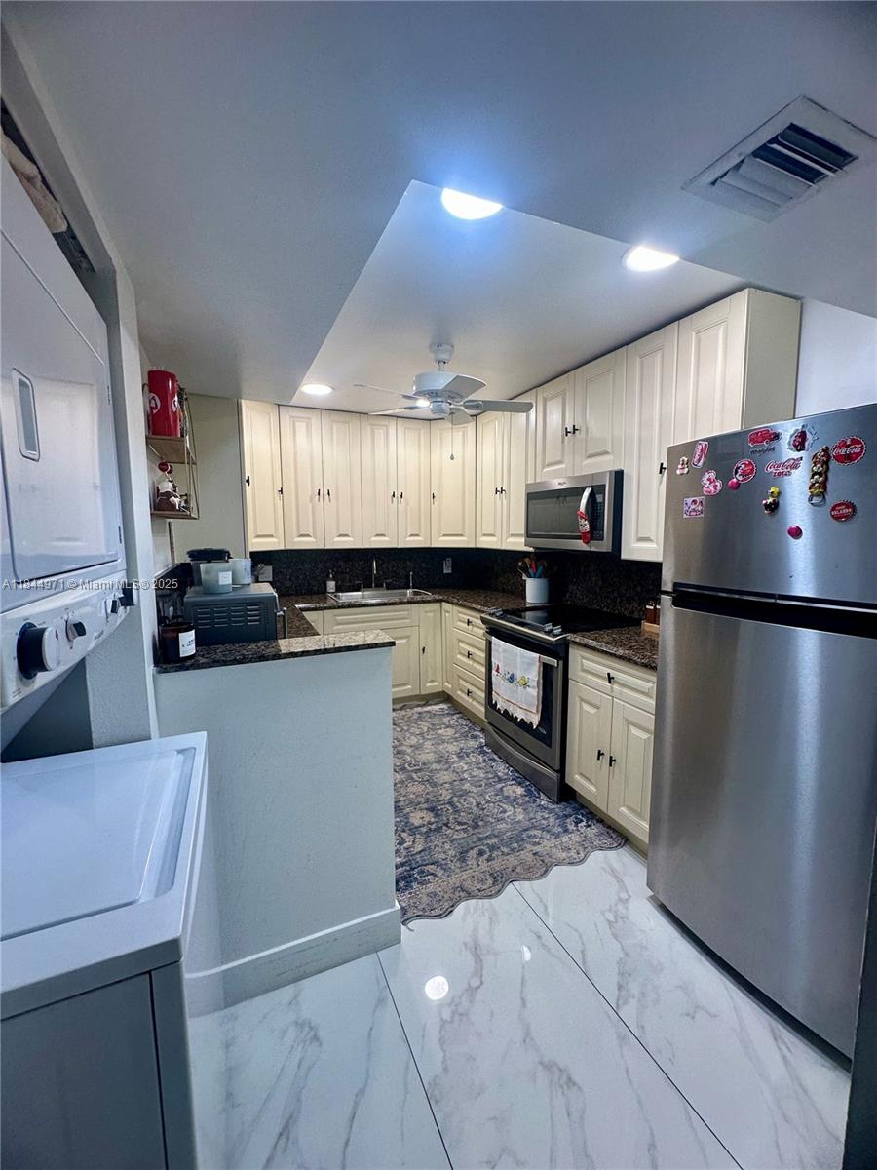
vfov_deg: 102.1
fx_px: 473
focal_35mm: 14
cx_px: 438
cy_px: 585
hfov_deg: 85.7
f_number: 2.2
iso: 125
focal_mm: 2.22
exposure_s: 1/120
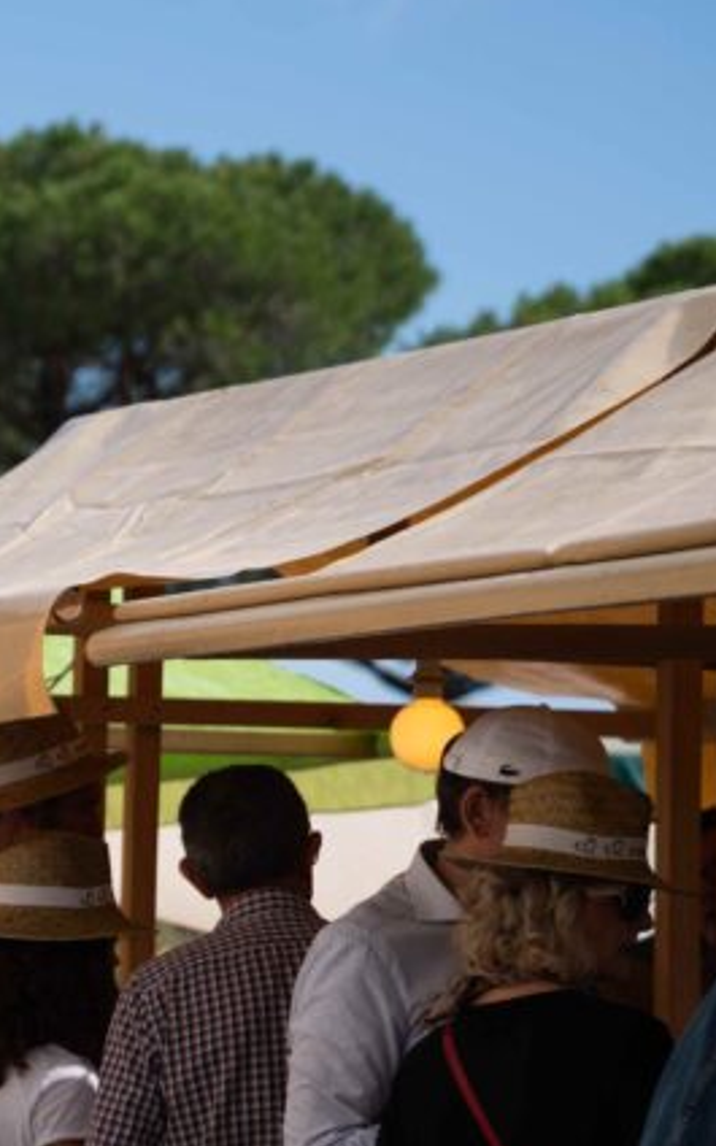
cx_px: -765
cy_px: 887
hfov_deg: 6.3
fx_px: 6307
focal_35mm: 202
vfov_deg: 10.4
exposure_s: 1/2000
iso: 100
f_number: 2.8
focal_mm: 70
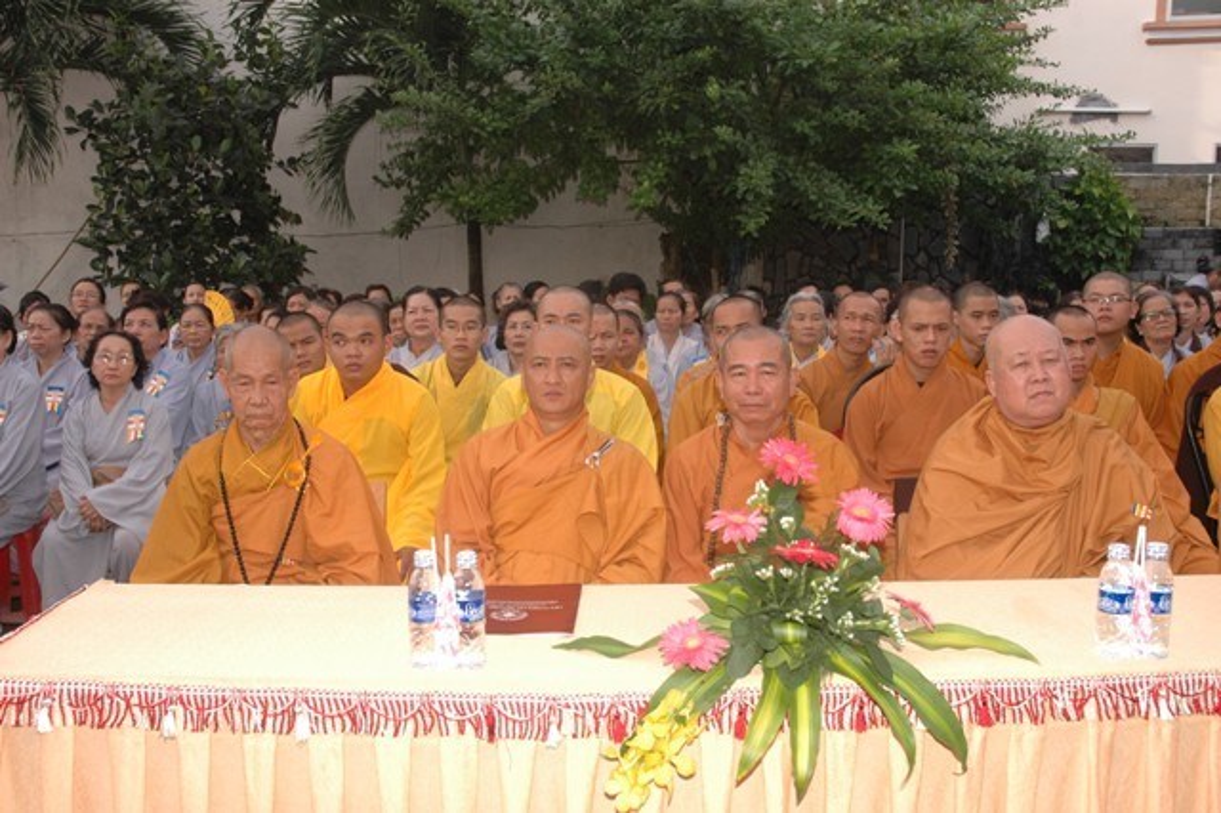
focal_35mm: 36
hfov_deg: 53.2
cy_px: 406
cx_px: 610
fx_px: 1220
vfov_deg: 36.8
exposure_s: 1/200
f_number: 7.1
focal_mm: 24
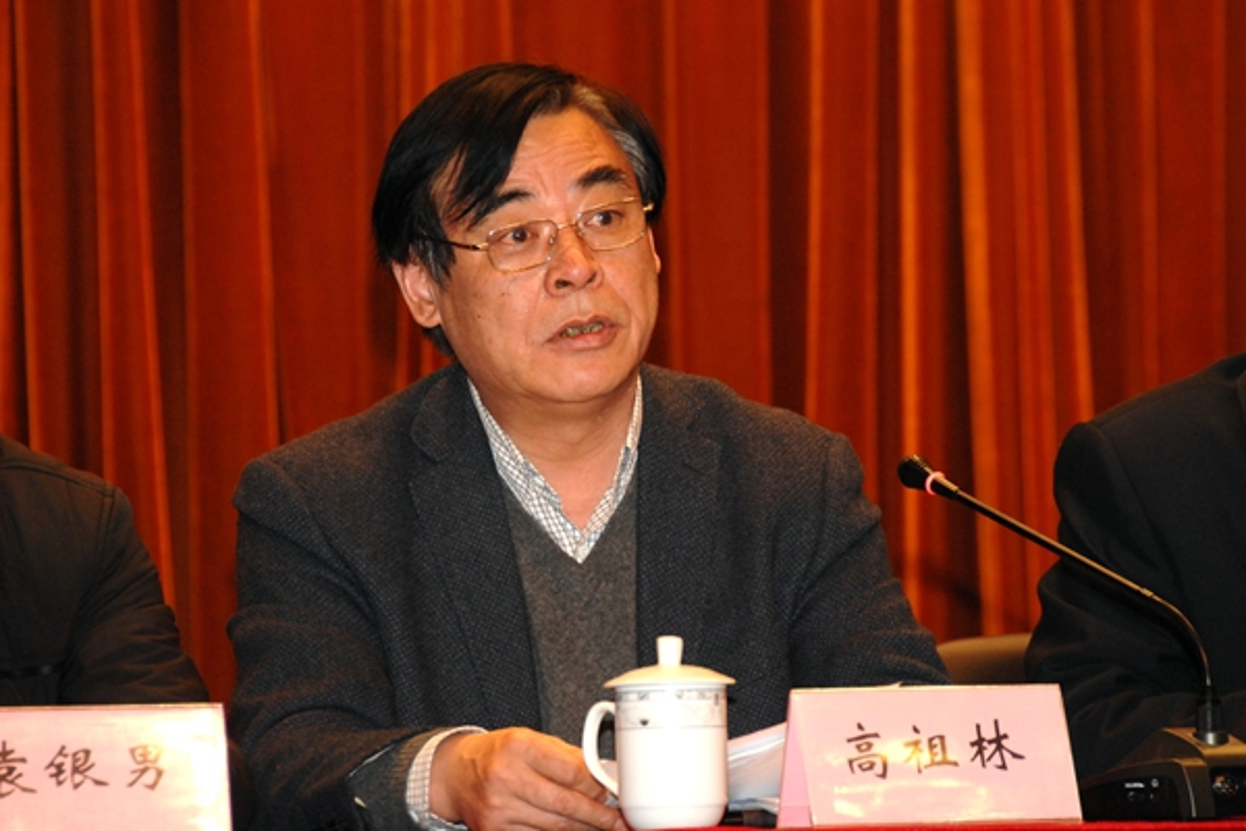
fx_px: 8825
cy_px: 416
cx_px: 623
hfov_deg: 8.1
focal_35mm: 255
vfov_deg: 5.4
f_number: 6
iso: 500
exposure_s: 1/60
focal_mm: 170
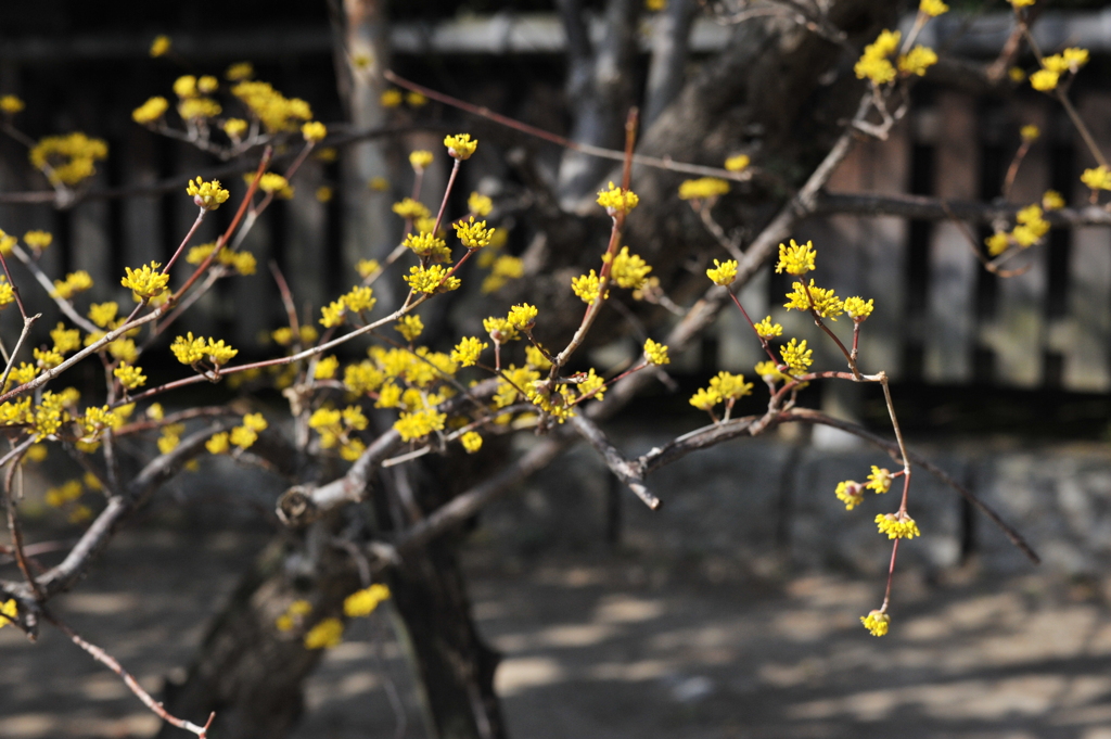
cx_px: 556
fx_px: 1542
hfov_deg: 39.6
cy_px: 370
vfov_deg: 26.9
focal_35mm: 50
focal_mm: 50
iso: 1000
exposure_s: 1/8000
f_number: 5.6
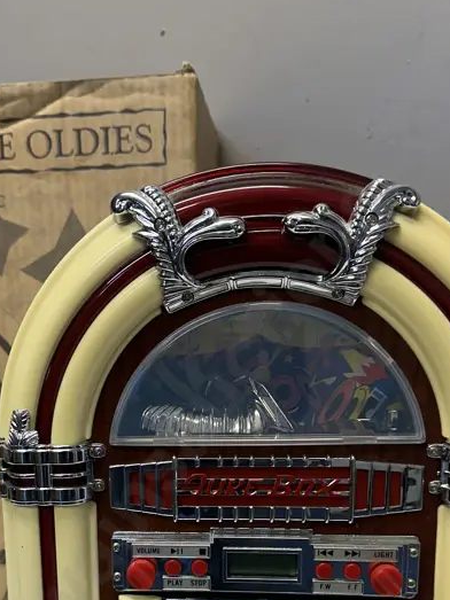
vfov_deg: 38.9
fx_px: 815
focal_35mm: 47
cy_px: 482
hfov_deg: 30.7
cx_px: 155
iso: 125
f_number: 1.78
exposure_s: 1/100
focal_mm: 6.86
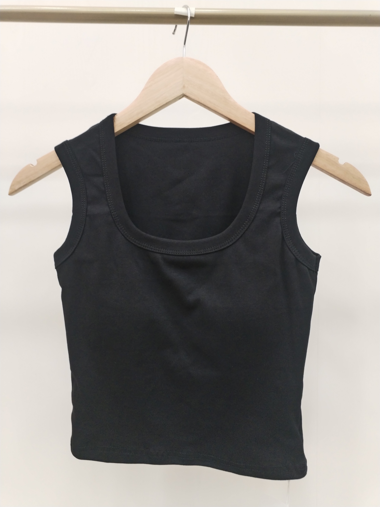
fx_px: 424
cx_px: 190
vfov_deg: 61.7
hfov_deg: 48.2
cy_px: 254
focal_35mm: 29
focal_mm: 4.75
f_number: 1.8
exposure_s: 1/60
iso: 277
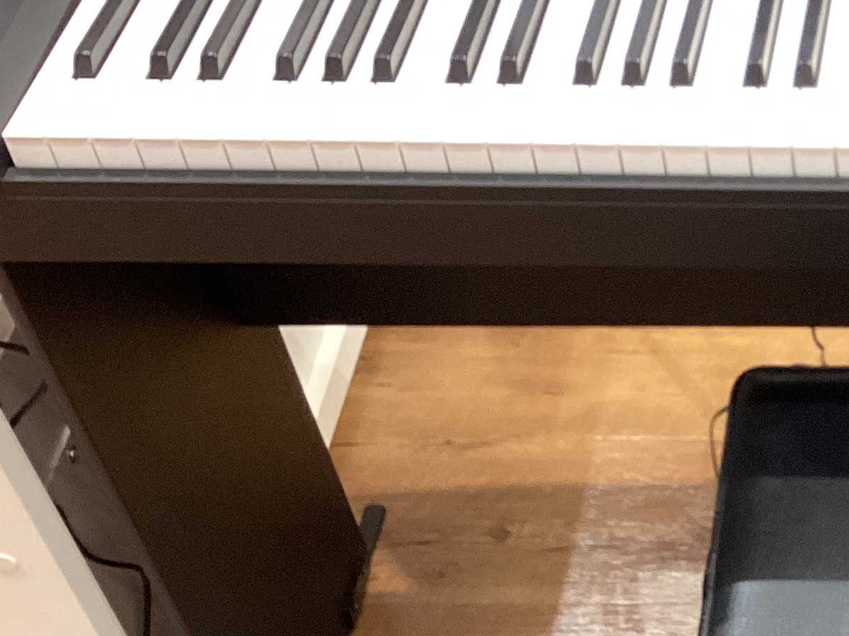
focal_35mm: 84
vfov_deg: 17.5
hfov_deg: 21.1
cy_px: 264
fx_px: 2060
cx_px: 1107
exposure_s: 1/50
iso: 125
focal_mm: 3.3
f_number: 2.4
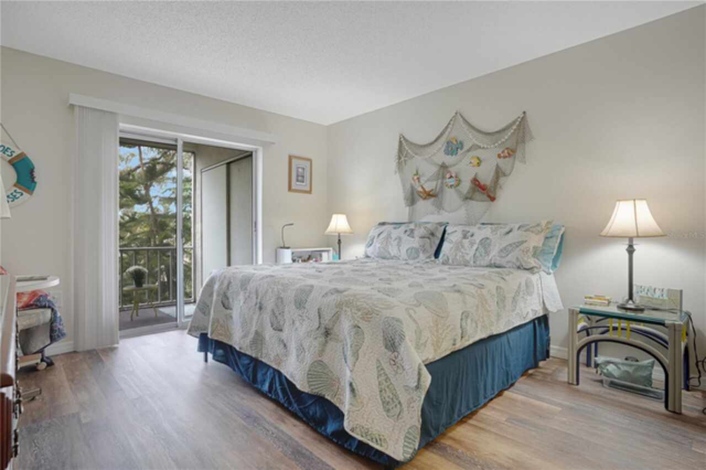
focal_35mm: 19
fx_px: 372
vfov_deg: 64.5
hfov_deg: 86.9
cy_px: 235
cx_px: 353
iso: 4000
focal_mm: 19
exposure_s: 1/60
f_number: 7.1
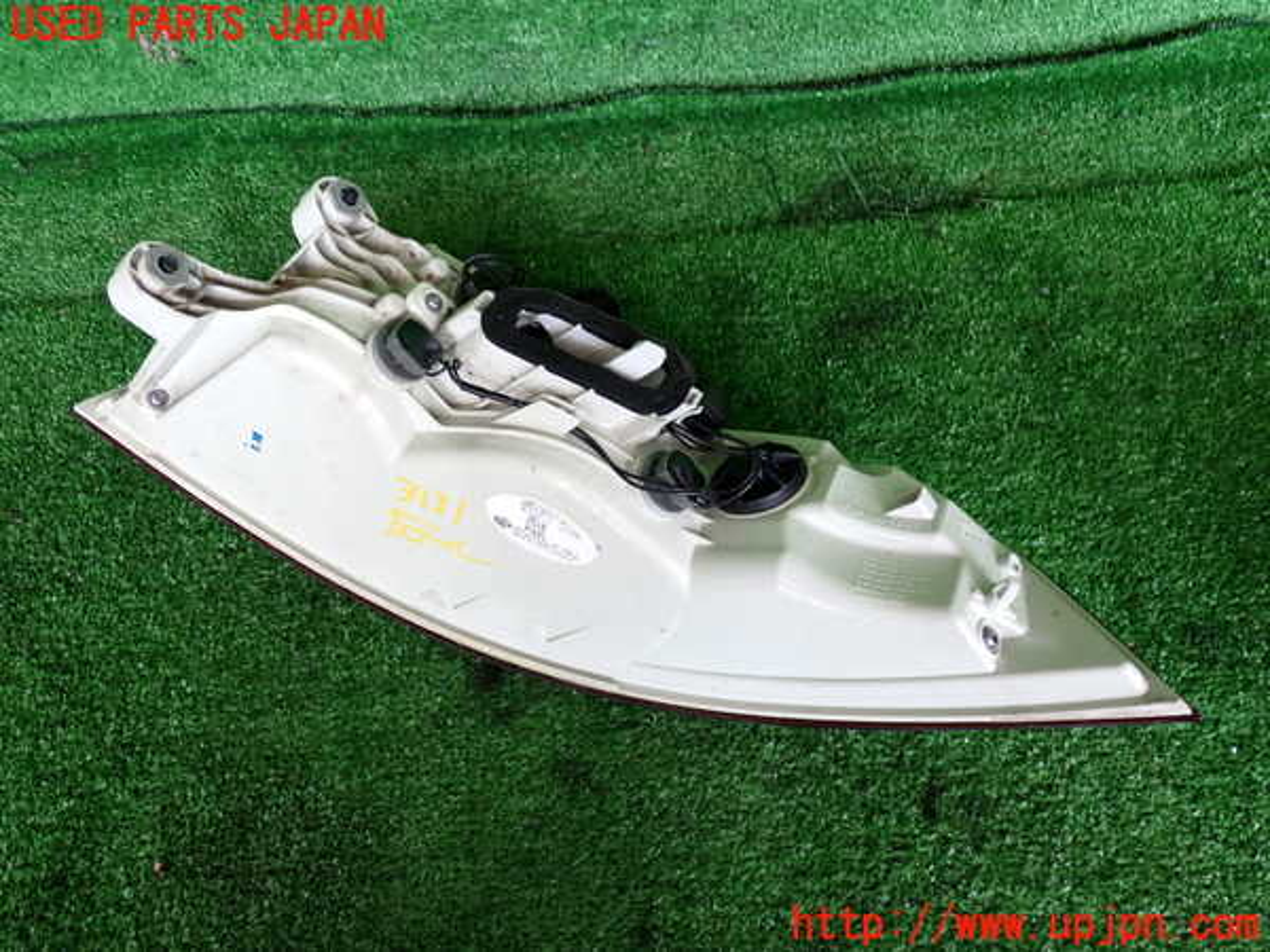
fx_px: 1101
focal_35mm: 30
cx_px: 635
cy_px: 476
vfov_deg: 46.8
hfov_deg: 60.0
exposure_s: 1/60
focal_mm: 5.4
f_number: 2.3
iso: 100
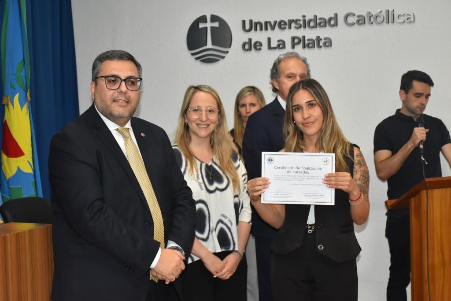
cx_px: 226
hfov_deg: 28.1
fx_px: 902
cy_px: 150
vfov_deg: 18.9
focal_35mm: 72
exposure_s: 1/100
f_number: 5.6
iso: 1600
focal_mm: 48
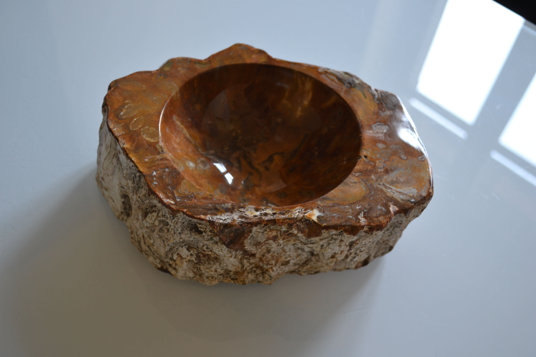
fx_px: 581
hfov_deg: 49.6
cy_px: 178
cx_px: 268
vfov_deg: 34.2
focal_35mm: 39
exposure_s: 1/25
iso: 400
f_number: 4.2
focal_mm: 26
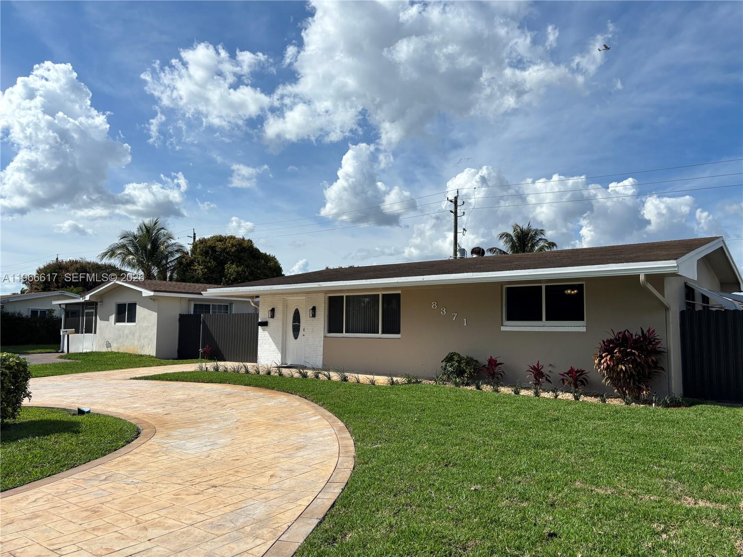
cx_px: 372
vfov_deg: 53.1
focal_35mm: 26
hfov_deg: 67.3
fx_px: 558
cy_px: 278
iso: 50
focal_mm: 5.96
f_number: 1.6
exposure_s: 1/6711
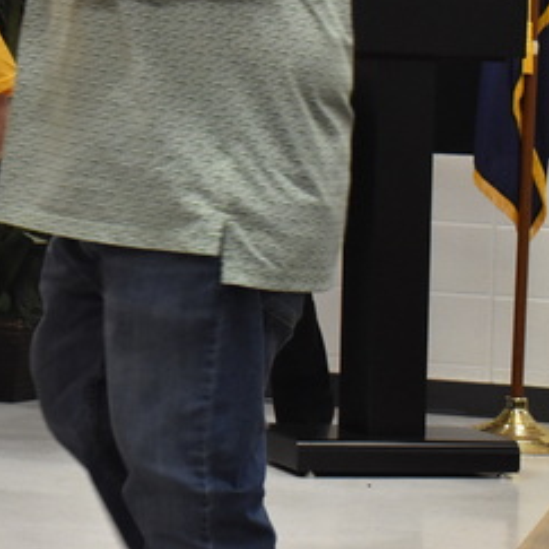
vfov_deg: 9.8
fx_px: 3158
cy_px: -41
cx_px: -230
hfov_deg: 9.7
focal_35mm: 176
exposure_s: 1/60
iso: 2000
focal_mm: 42
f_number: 7.1
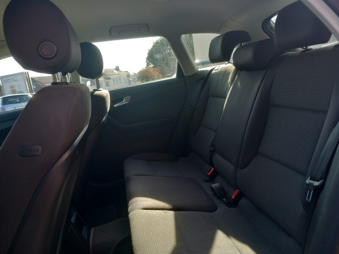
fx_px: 264
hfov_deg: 65.3
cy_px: 127
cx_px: 170
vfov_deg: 51.4
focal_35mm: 27
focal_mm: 4
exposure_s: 1/50
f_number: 1.8
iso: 25
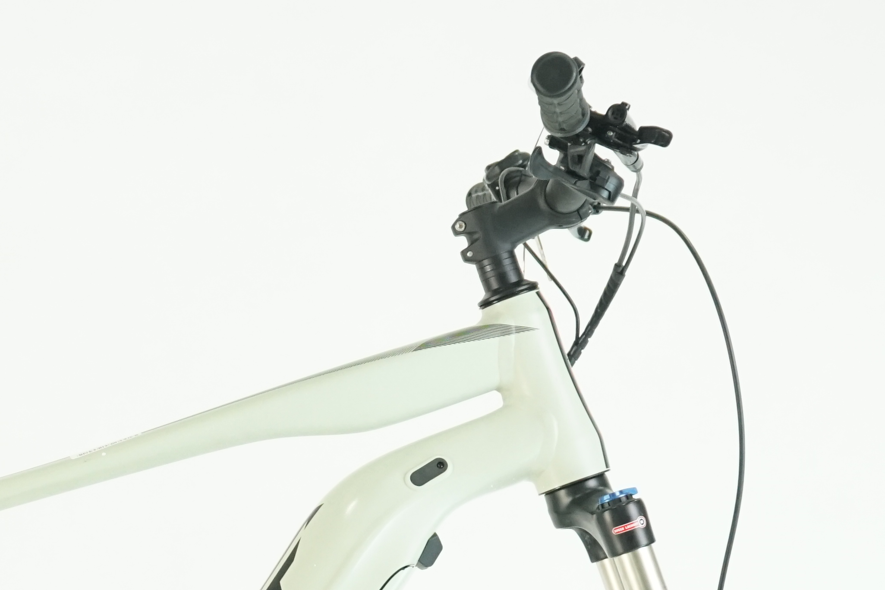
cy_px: 727
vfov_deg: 8.6
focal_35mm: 158
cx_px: 83
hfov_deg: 12.9
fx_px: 3884
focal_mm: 54
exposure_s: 1/200
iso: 2500
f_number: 5.6
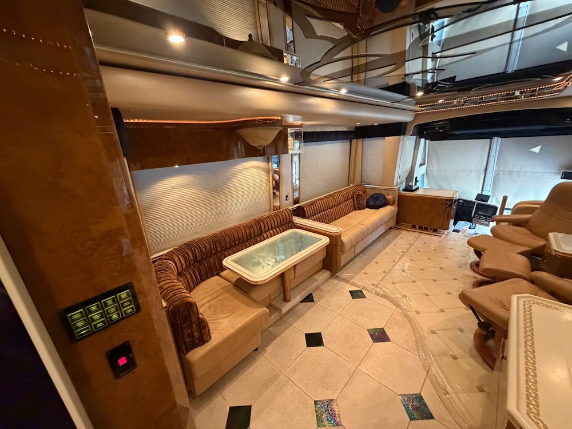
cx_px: 286
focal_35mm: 14
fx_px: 231
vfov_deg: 85.7
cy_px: 214
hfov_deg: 102.1
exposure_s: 1/60
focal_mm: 2.22
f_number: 2.2
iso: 1000
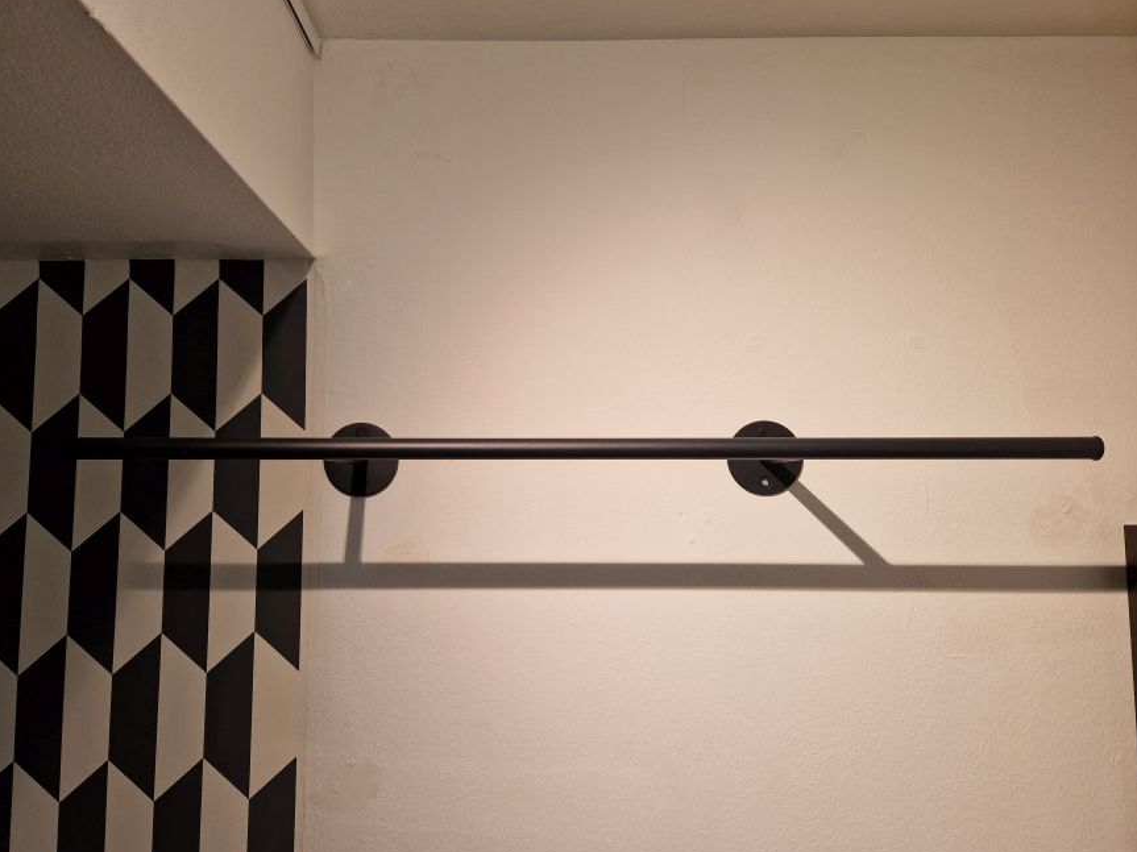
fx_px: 788
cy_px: 430
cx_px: 548
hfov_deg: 71.6
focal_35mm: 24
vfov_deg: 56.8
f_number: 1.8
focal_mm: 5.4
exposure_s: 1/100
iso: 125
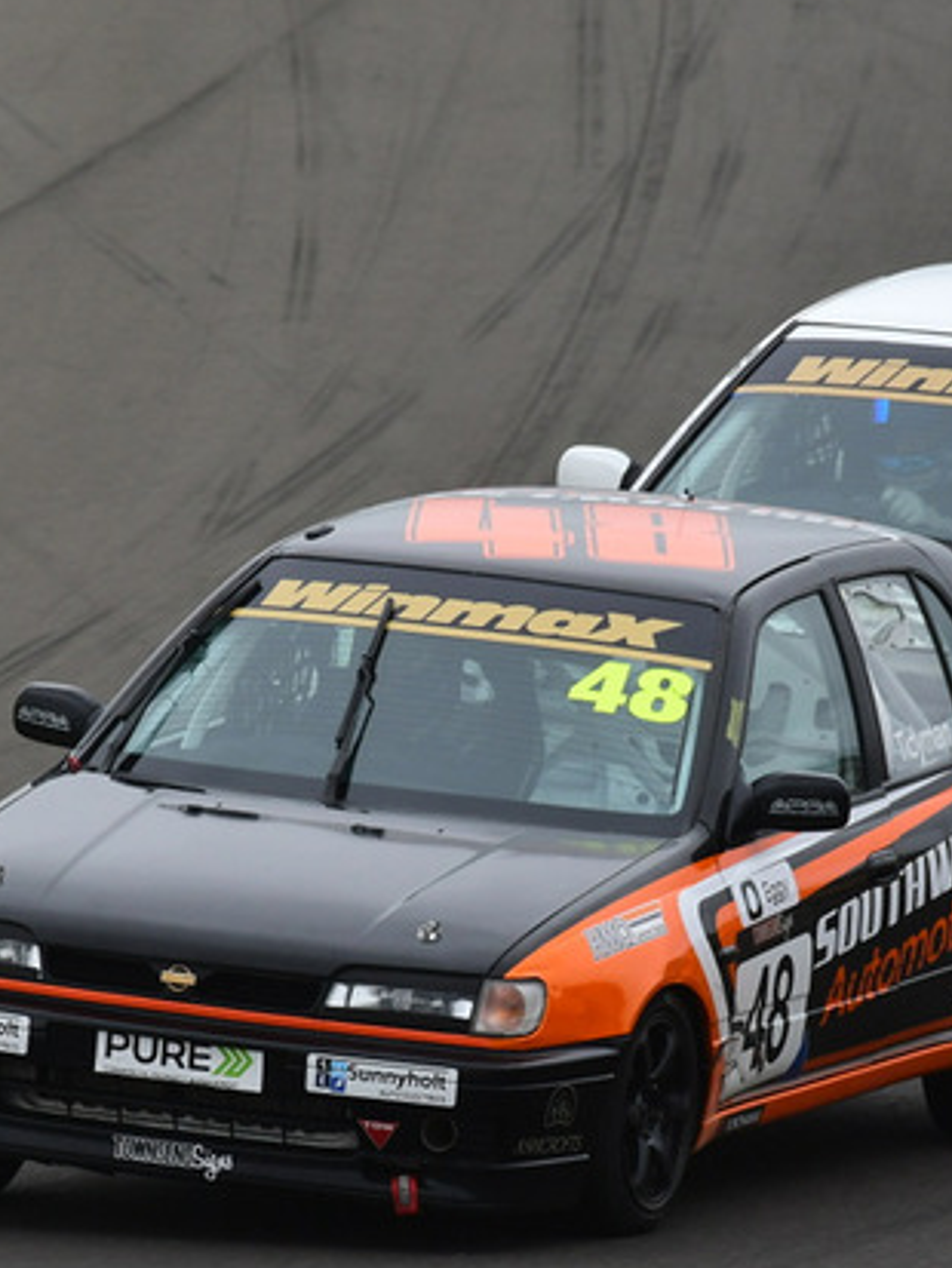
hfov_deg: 1.1
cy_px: 623
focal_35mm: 1397
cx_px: 402
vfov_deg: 1.4
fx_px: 51200
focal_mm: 500
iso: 640
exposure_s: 1/640
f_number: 10
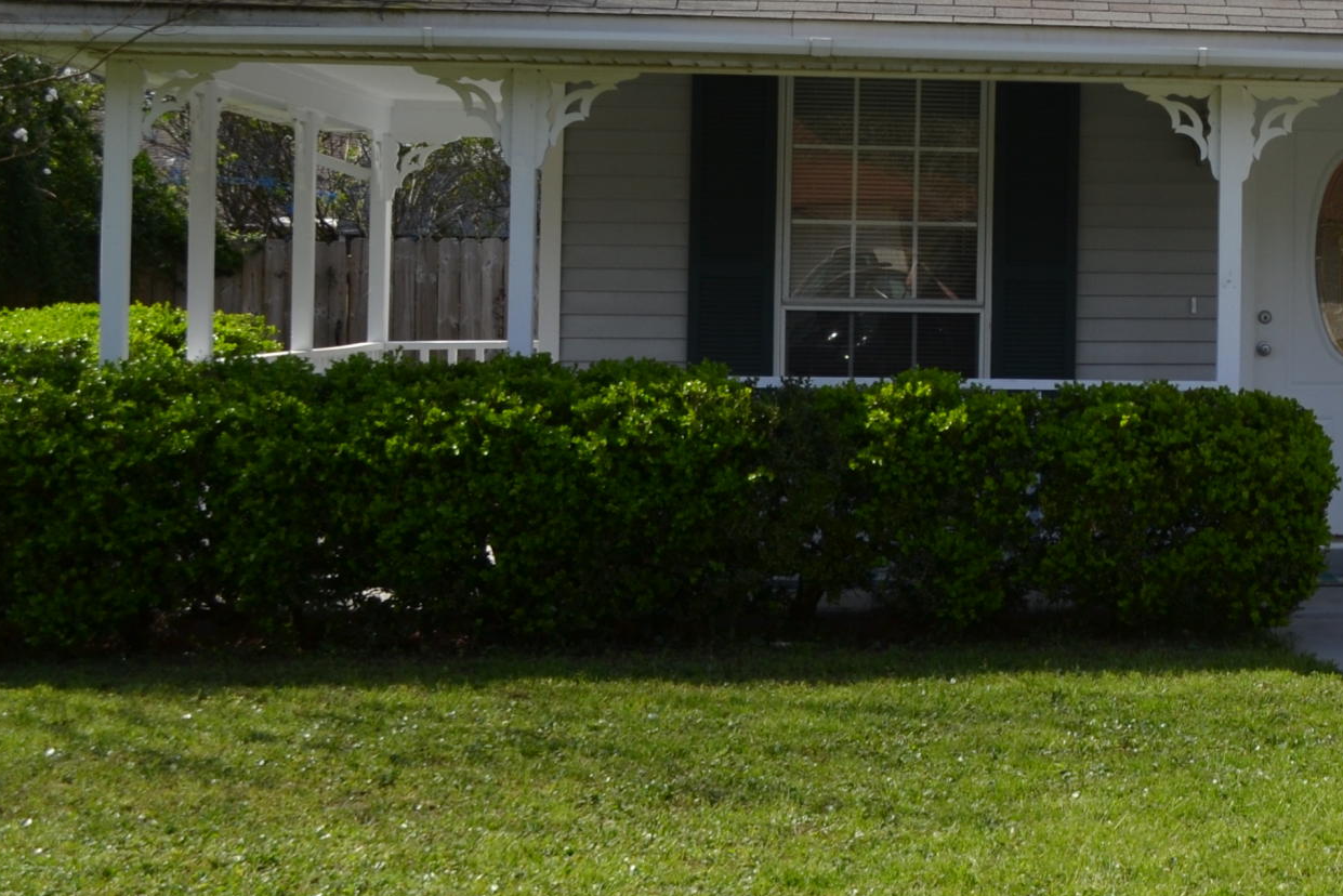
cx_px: 1544
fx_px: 3246
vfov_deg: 15.6
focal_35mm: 87
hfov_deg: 21.9
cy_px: 208
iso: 100
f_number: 8
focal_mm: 24
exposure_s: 1/250
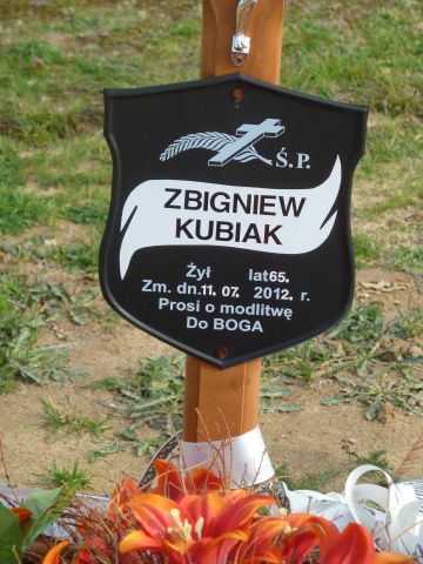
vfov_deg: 10.9
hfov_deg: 8.2
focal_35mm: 182
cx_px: 212
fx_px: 2965
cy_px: 282
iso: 80
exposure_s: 1/160
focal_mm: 29.9
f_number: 4.5
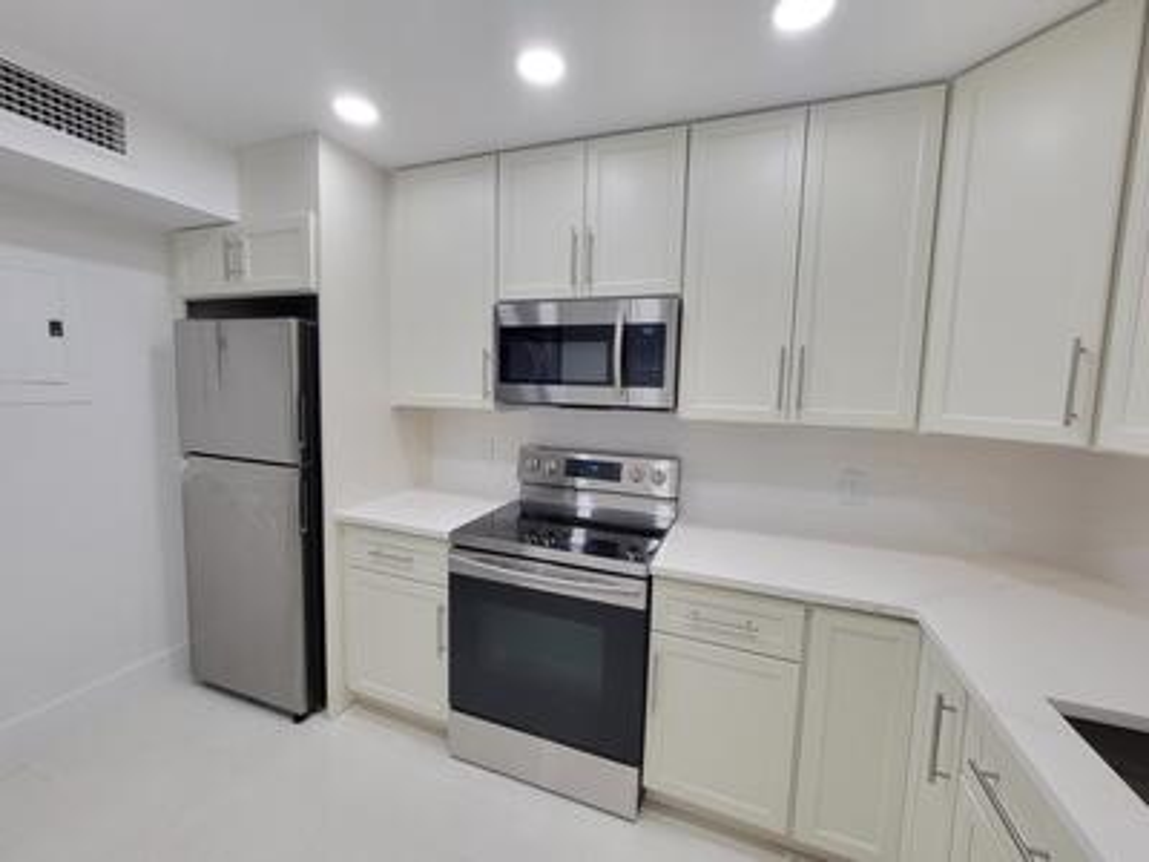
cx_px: 574
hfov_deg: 106.2
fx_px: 432
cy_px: 431
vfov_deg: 89.9
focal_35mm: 13
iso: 100
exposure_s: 1/60
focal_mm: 2.2
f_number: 2.2
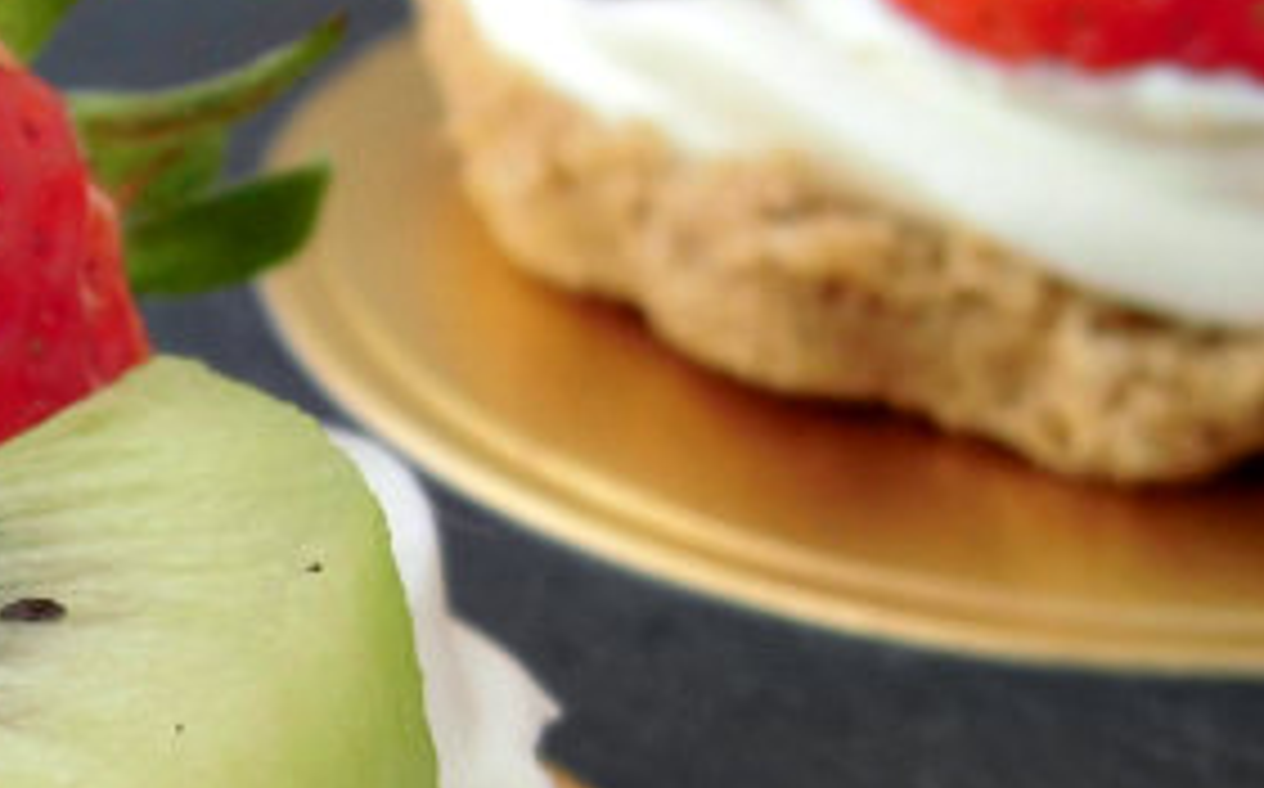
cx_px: 40
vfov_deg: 9.2
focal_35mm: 142
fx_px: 4887
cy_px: 707
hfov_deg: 14.5
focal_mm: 8.3
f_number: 3.4
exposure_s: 1/320
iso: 100
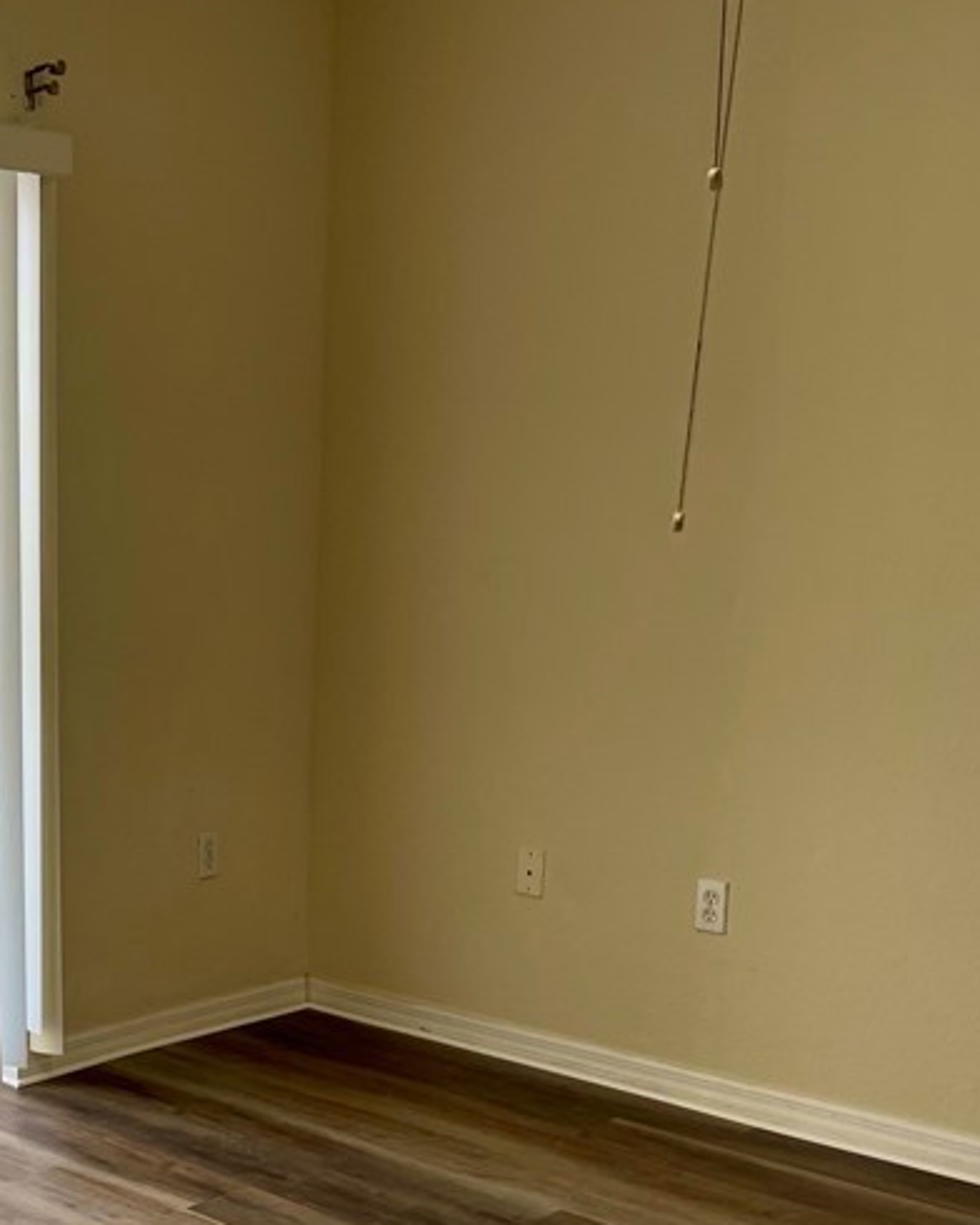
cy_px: 812
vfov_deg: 35.0
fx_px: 1922
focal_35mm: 53
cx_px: 28
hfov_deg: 27.2
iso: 50
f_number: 1.6
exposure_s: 1/120
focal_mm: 5.1
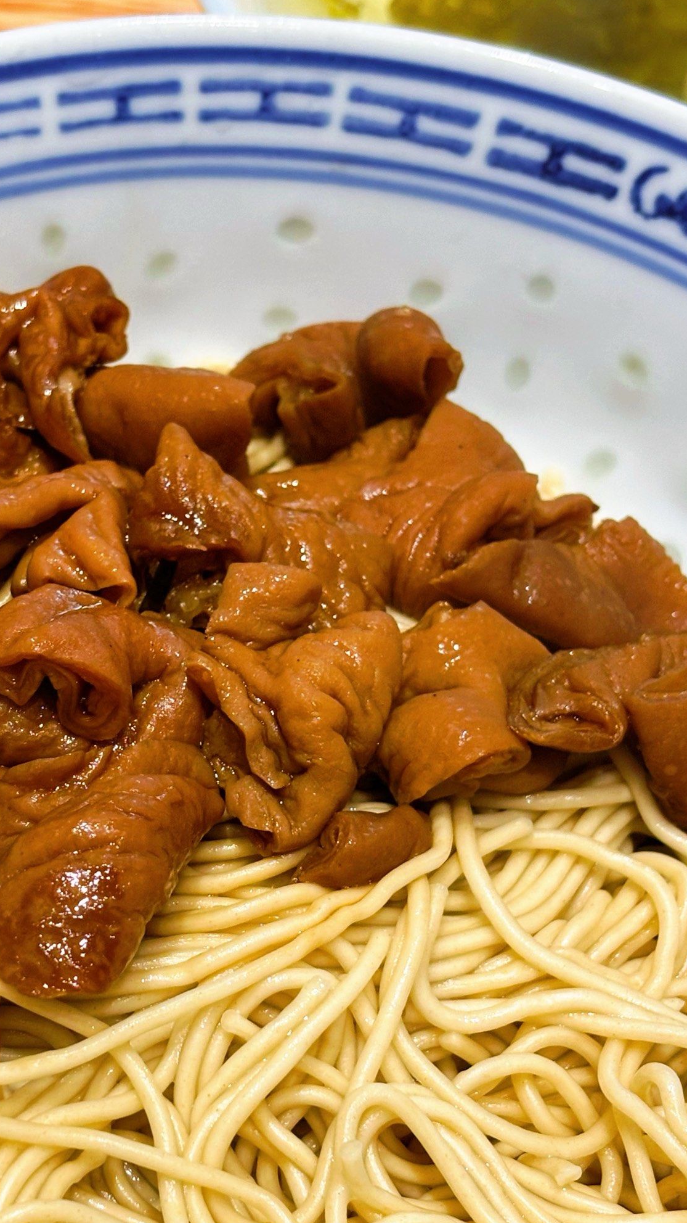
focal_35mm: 78
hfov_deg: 15.3
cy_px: 807
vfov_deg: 27.0
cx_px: 90
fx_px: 2527
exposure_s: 1/50
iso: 64
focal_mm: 5.96
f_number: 1.6
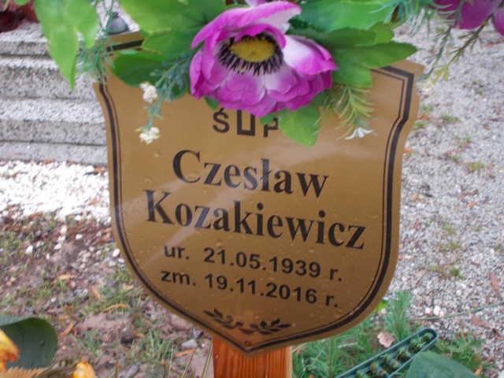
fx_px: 641
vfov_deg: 32.9
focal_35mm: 44
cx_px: 252
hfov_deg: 42.9
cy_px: 189
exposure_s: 1/50
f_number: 4.2
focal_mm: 7.9
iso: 80
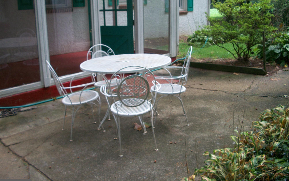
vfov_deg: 33.6
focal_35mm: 38
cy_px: 80
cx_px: 143
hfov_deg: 51.5
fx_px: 299
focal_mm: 6.3
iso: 80
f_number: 3.1
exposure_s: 1/125
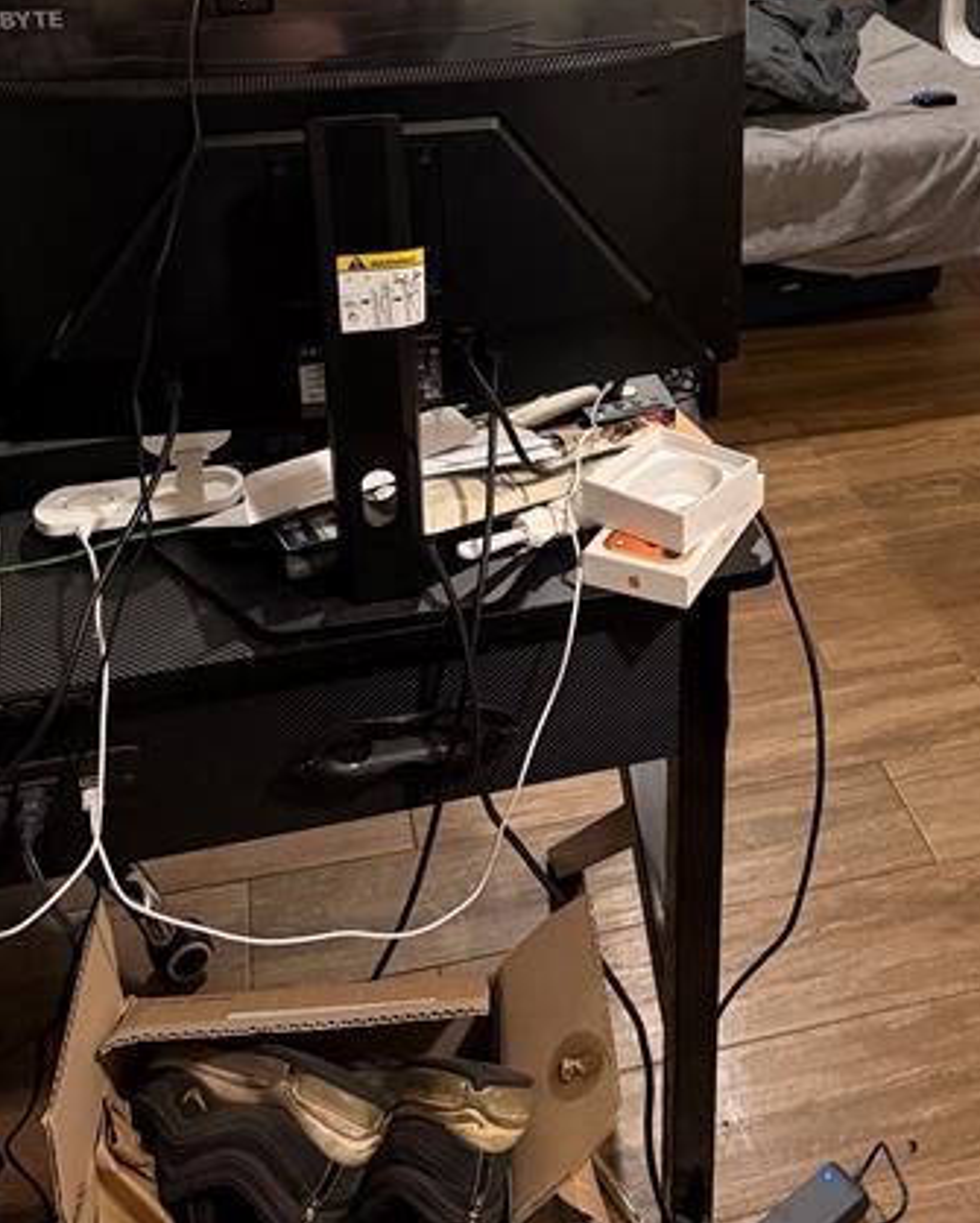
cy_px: 199
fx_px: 1557
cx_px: 699
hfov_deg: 34.4
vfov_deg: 40.6
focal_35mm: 43
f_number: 1.78
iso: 800
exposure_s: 1/30
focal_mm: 6.76
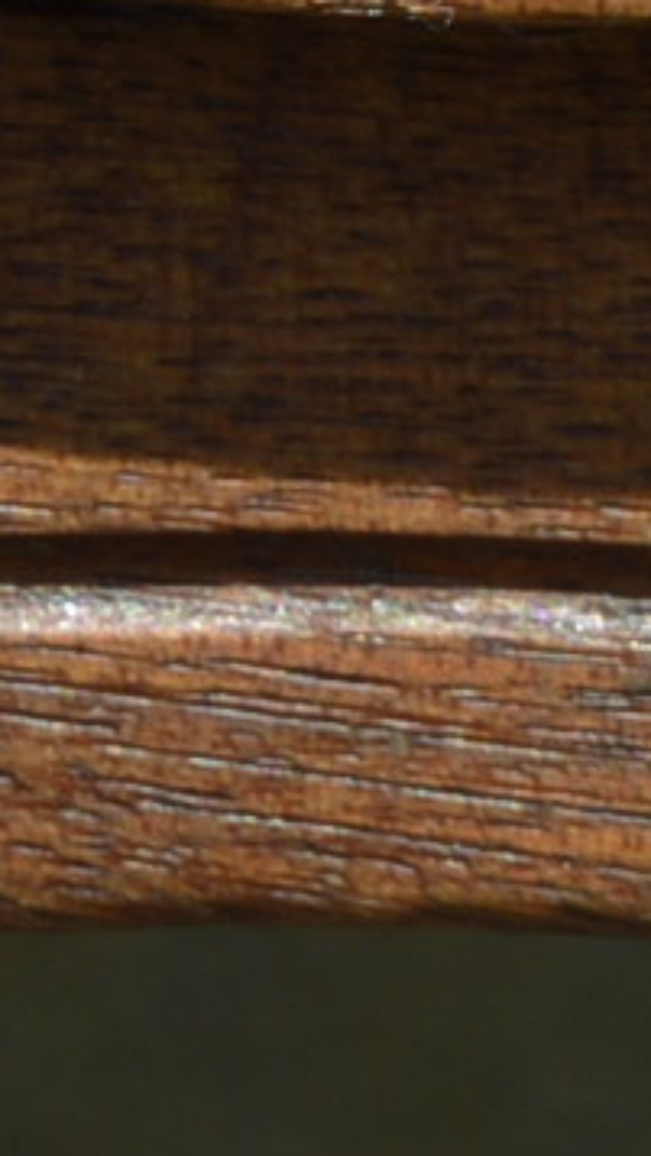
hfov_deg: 1.6
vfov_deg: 3.0
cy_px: 201
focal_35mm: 728
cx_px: 3521
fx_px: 22338
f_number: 5.6
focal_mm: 55
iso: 100
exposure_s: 1/640
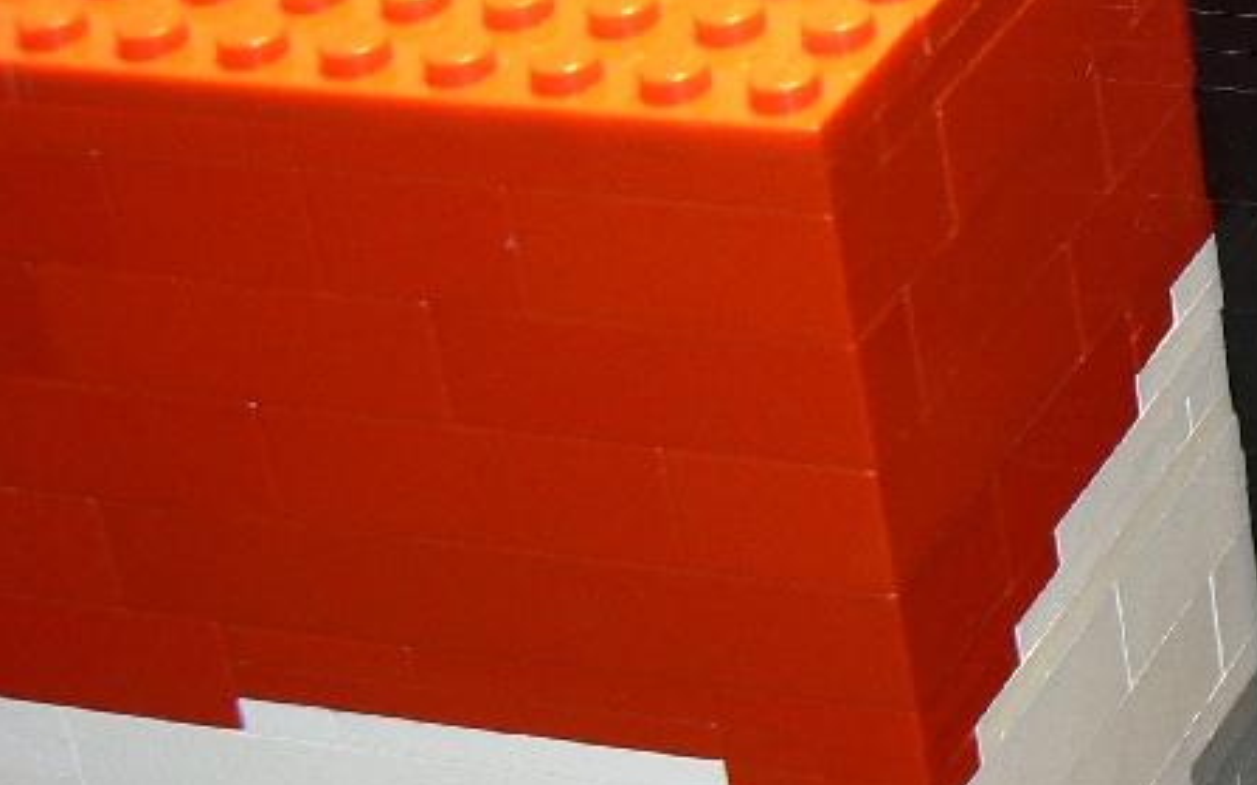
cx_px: 1431
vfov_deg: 9.6
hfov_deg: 14.9
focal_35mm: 136
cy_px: 262
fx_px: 4657
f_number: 3.2
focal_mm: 9.3
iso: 100
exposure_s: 1/30
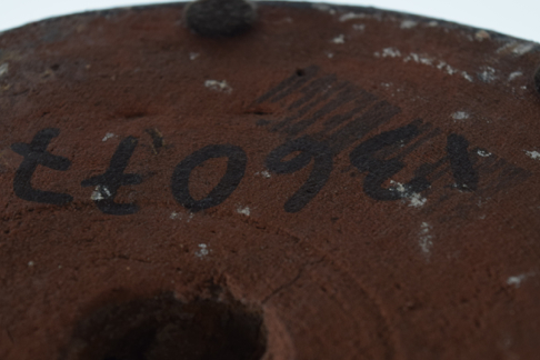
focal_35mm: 109
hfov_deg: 18.8
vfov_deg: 12.6
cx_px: 262
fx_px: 1630
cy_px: 209
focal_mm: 55
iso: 400
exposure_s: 1/125
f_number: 6.3
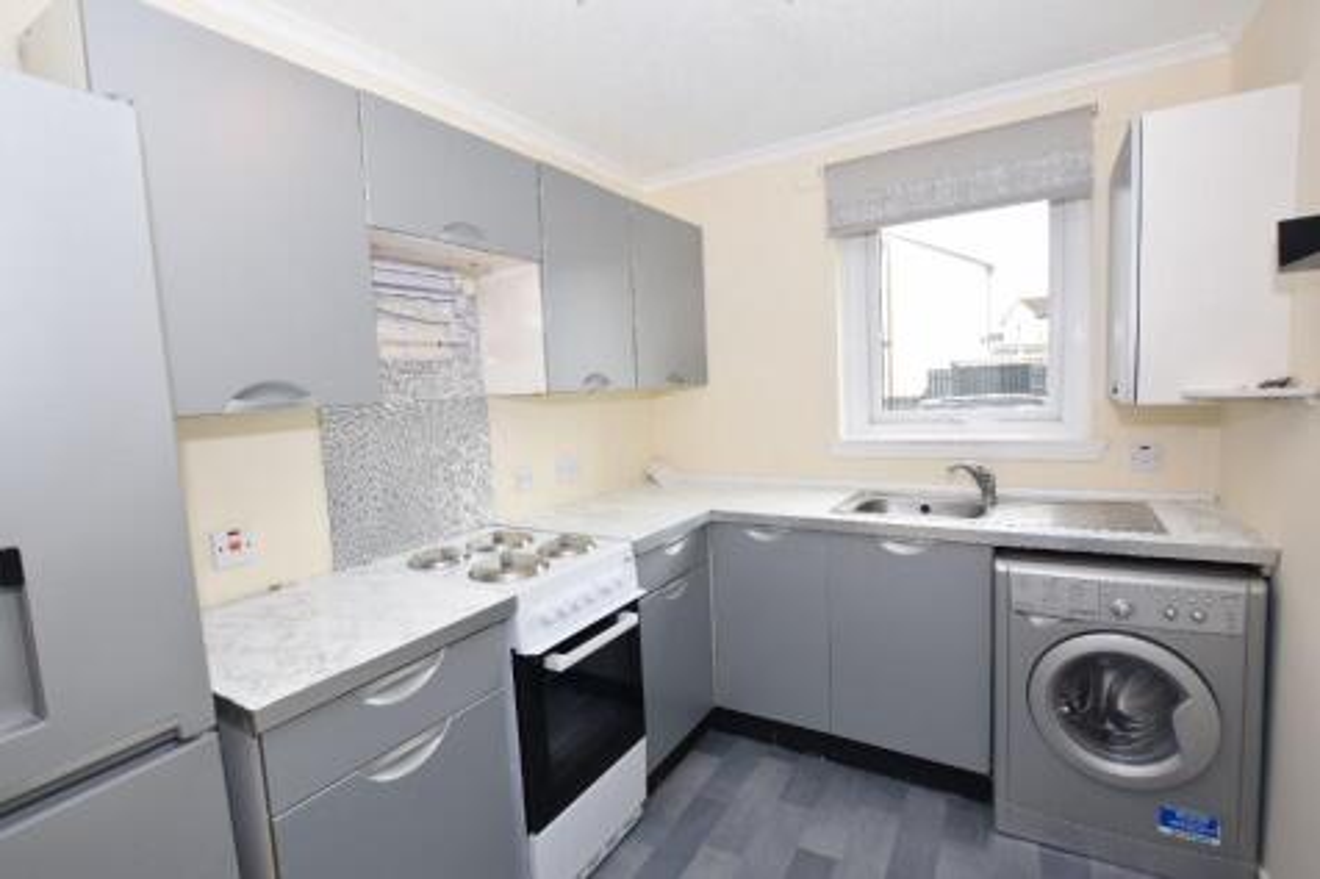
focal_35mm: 16
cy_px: 440
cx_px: 660
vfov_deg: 72.0
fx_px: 605
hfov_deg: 95.0
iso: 400
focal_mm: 11
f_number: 5
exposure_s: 1/100
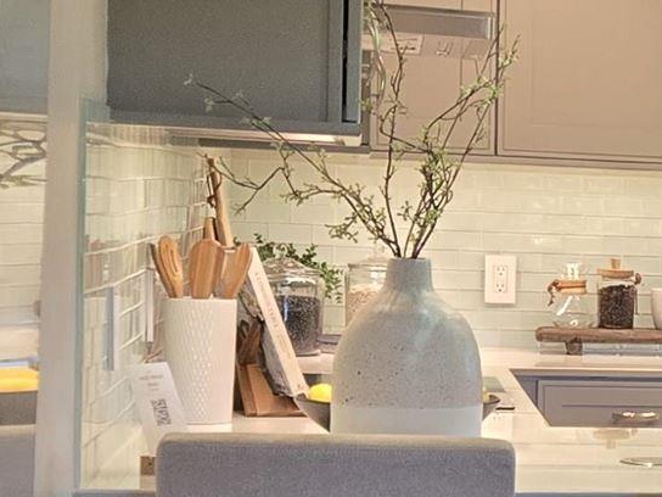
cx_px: 1185
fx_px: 2486
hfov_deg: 13.6
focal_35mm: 130
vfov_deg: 11.4
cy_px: 409
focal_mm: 5.4
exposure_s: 1/120
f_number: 1.8
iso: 125
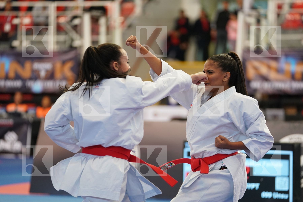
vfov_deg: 8.5
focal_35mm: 162
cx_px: 152
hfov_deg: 12.7
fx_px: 1363
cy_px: 101
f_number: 2.8
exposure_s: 1/500
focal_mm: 162
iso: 2000
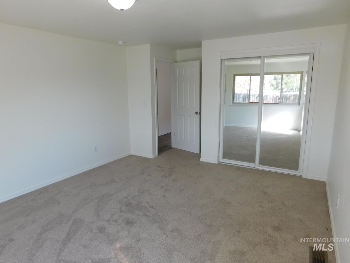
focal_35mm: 23
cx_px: 175
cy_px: 132
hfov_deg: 73.9
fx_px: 233
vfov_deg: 58.9
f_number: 3
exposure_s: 1/100
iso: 125
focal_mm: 4
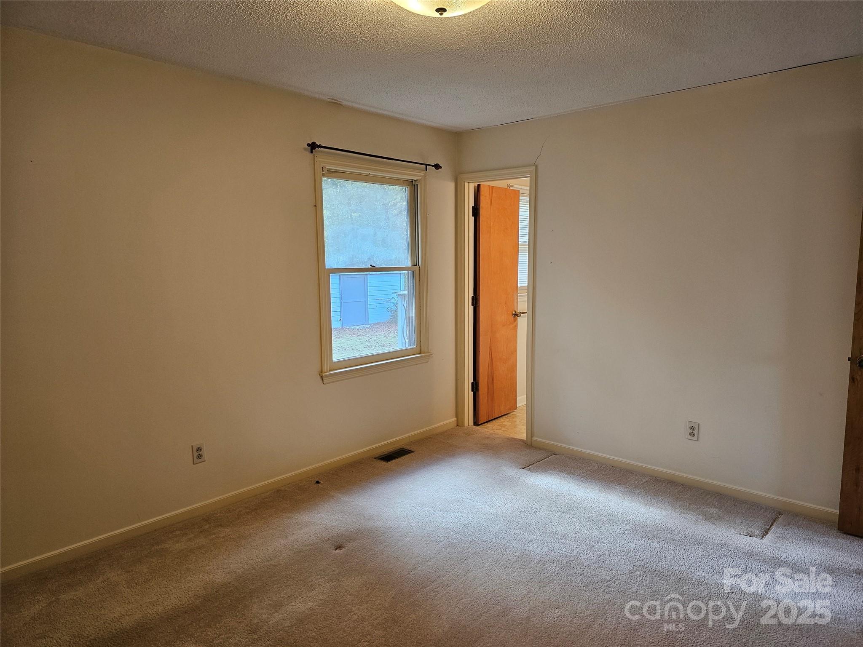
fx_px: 573
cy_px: 324
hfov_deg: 73.9
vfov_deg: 58.9
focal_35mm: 23
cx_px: 432
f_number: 1.7
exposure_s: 1/120
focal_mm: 6.3
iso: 160
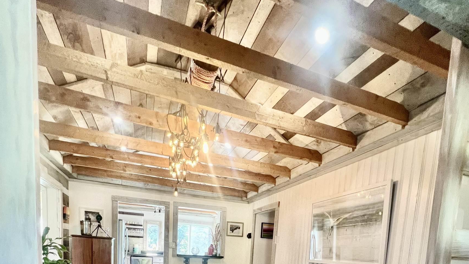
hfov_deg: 89.6
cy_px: 280
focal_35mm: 19
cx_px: 234
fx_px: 236
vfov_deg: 45.9
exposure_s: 1/60
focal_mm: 1.57
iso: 160
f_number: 1.8
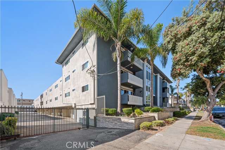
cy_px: 75
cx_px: 112
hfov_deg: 104.3
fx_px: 87
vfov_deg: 81.1
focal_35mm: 14
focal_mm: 14
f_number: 9
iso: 100
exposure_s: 1/200
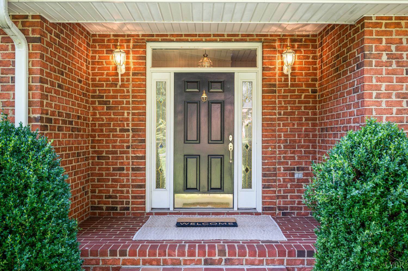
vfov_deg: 43.5
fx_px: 340
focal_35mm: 30
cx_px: 204
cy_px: 136
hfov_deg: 62.0
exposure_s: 1/60
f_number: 4
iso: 160
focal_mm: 30
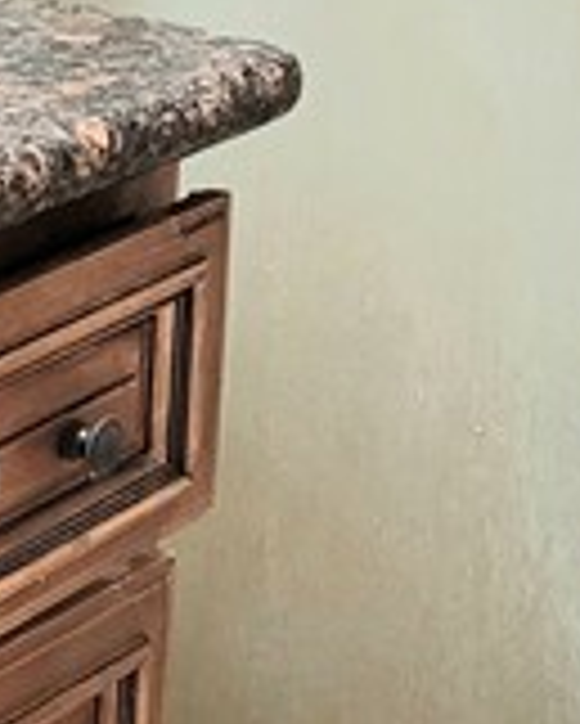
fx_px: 3451
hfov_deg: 9.3
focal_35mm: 161
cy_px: -130
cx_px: -288
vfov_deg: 11.7
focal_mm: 5.4
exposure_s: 1/40
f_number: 1.8
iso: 250
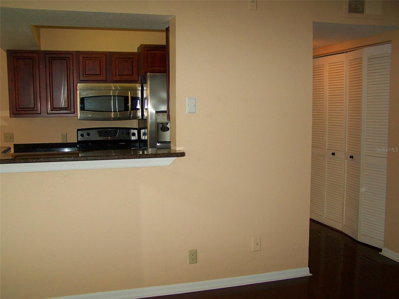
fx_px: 438
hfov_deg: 49.0
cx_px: 200
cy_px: 150
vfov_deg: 37.7
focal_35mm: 38
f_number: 2.8
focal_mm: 6.3
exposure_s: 1/60
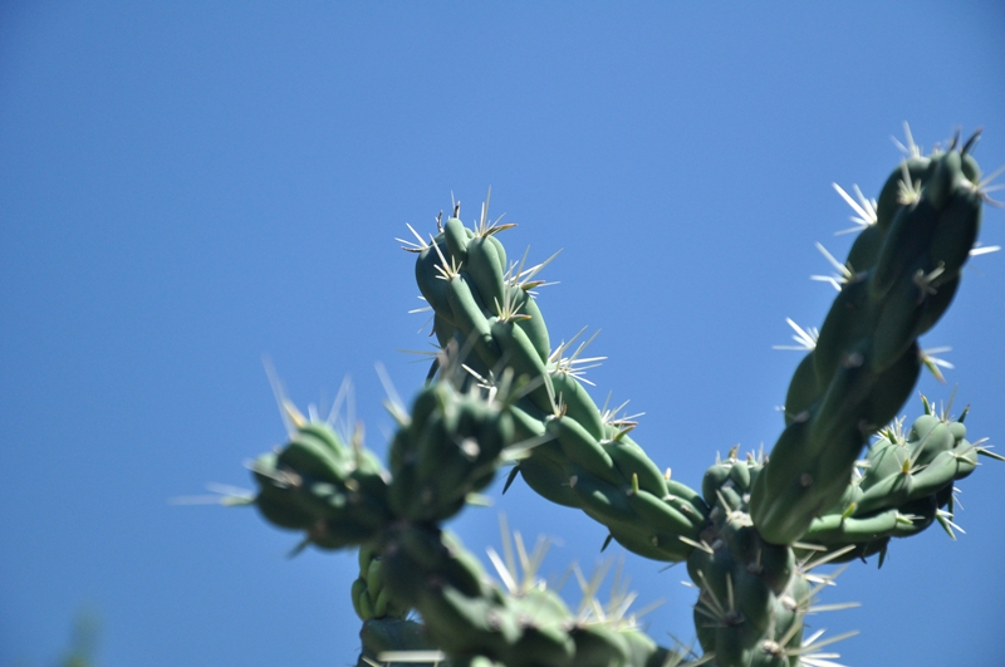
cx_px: 502
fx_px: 3554
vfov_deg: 10.7
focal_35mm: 128
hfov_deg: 16.1
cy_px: 334
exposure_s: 1/800
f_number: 7.1
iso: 640
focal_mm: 85
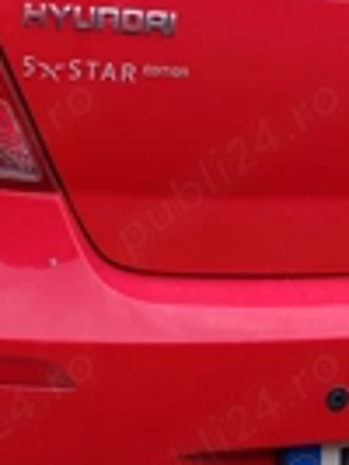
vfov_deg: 22.8
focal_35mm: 81
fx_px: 1087
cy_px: -42
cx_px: 349
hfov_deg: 17.8
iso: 50
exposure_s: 1/490
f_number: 1.95
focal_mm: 5.52
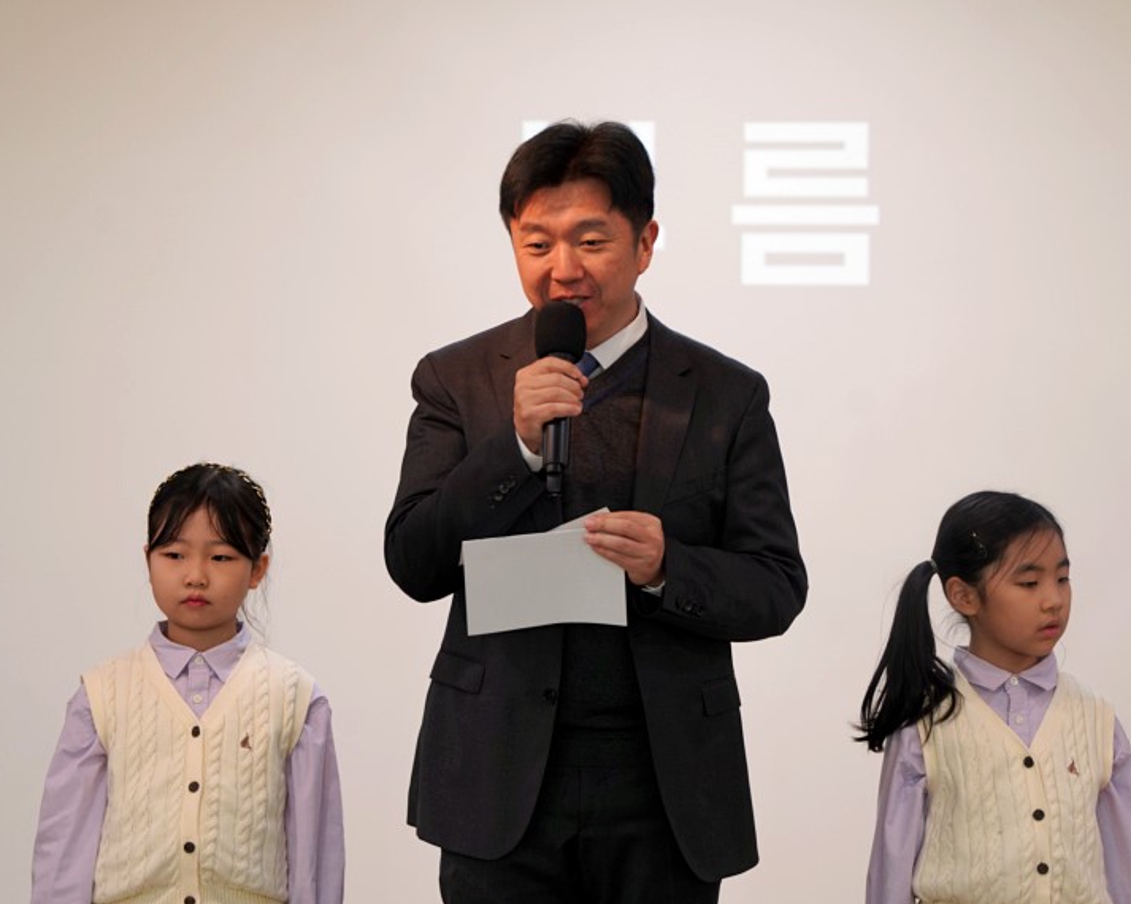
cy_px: 447
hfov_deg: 8.2
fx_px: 7931
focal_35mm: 237
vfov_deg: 6.5
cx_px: 565
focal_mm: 200
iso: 800
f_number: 4
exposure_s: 1/250
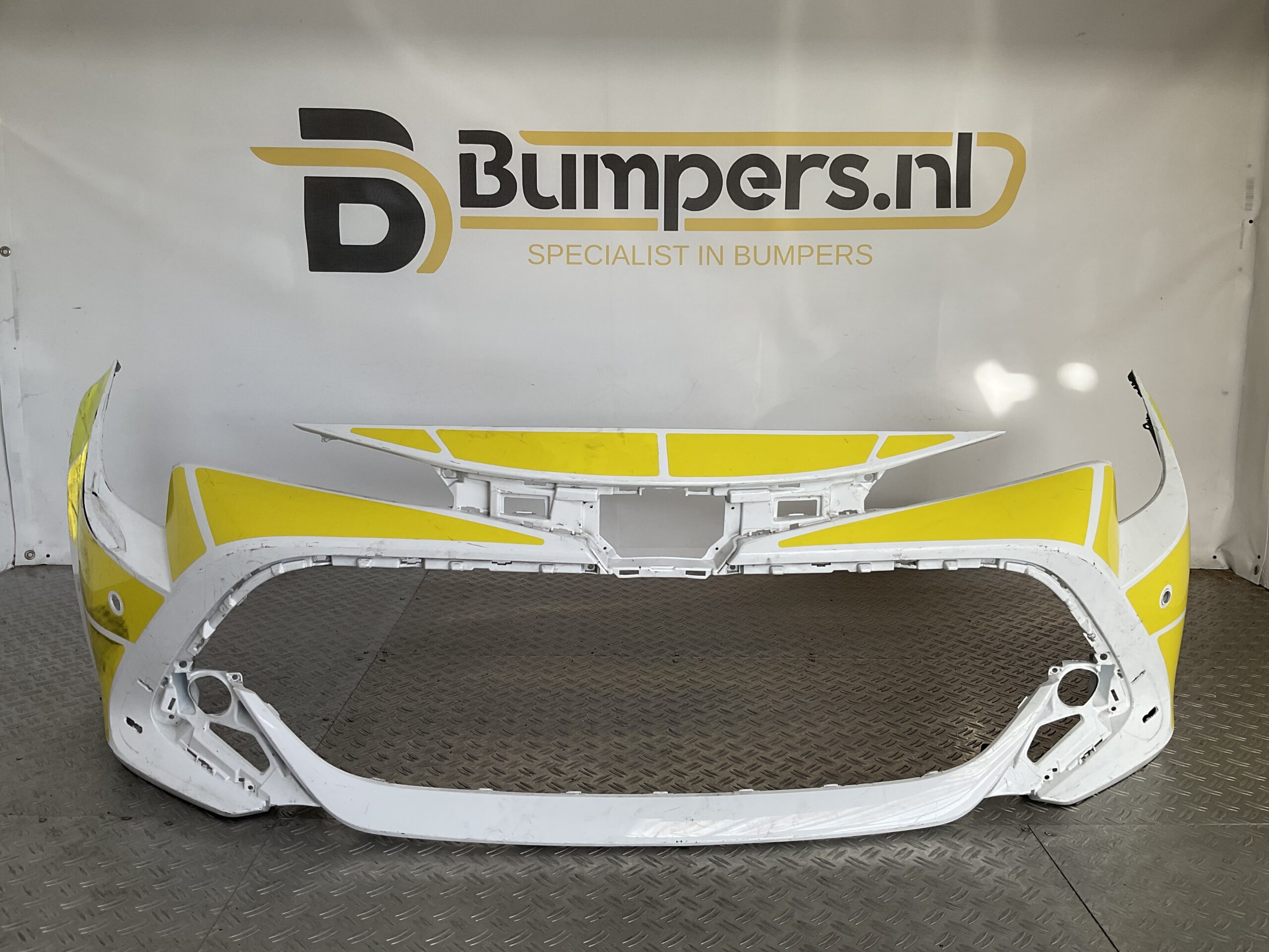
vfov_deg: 48.2
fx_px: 1063
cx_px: 634
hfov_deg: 61.7
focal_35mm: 29
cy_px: 476
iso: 16
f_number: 1.8
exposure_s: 1/147
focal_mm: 3
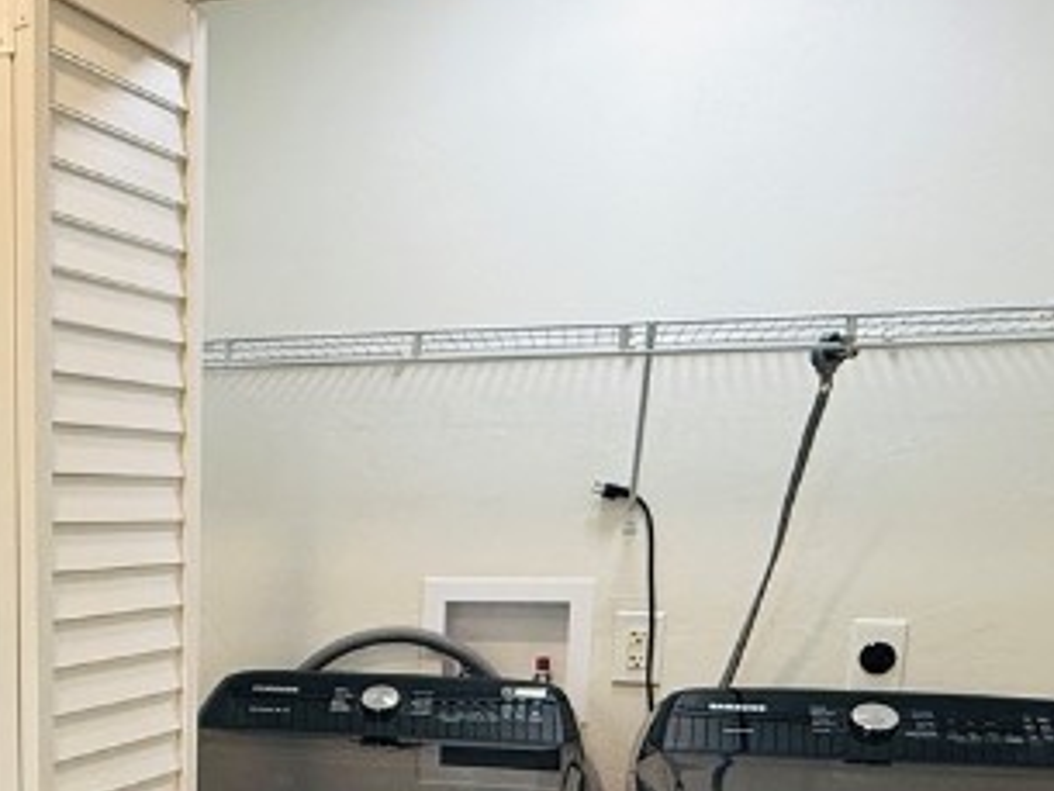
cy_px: 794
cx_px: 86
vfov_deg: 28.9
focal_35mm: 47
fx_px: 1432
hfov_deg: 37.5
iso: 200
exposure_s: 1/120
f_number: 2.2
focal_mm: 2.22
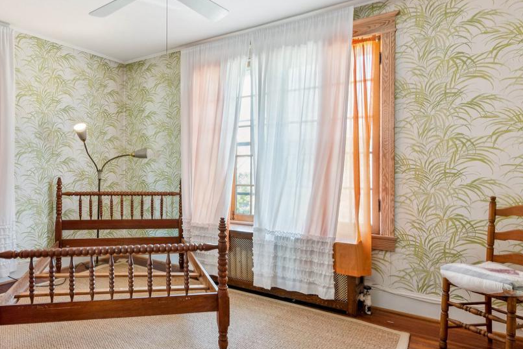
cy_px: 174
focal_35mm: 25
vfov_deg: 51.3
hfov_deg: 69.6
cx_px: 176
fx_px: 363
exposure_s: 1/10
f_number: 7.1
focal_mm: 14
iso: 400
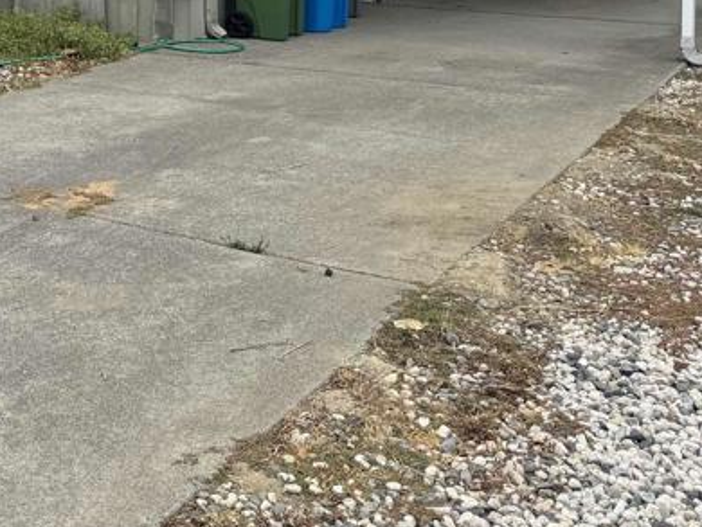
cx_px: -4
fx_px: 1278
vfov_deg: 21.5
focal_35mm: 63
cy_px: -121
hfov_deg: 28.7
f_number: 1.78
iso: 80
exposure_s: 1/3096
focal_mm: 6.76
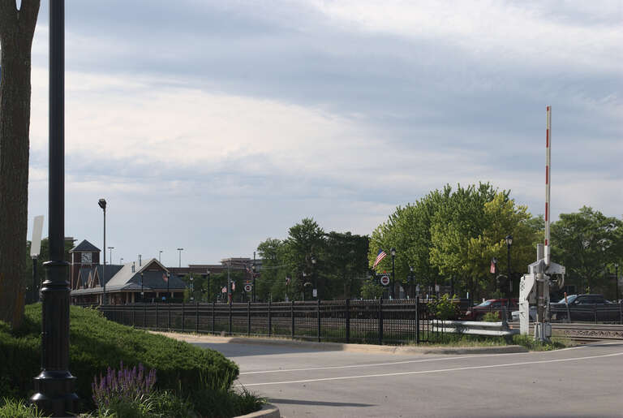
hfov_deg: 24.6
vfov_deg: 16.6
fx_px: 1430
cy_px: 209
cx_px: 312
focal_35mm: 82
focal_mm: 55
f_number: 10
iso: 140
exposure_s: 1/250
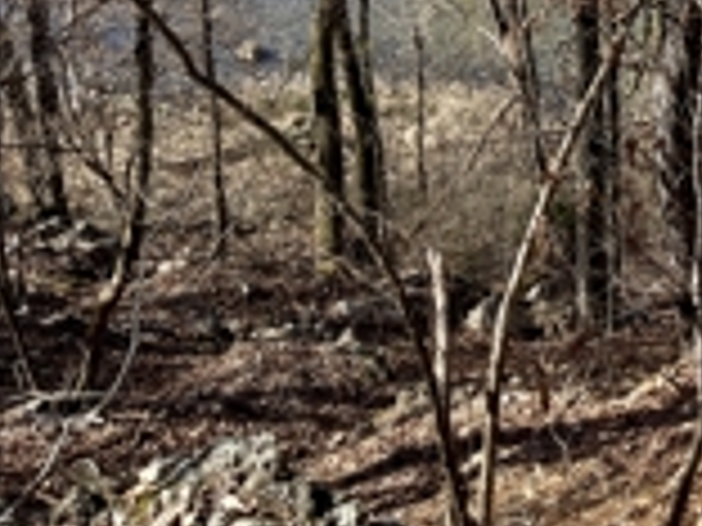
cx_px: 778
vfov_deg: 21.2
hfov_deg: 27.6
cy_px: -121
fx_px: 1298
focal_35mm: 64
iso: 32
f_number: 1.6
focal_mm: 5.1
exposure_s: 1/1294
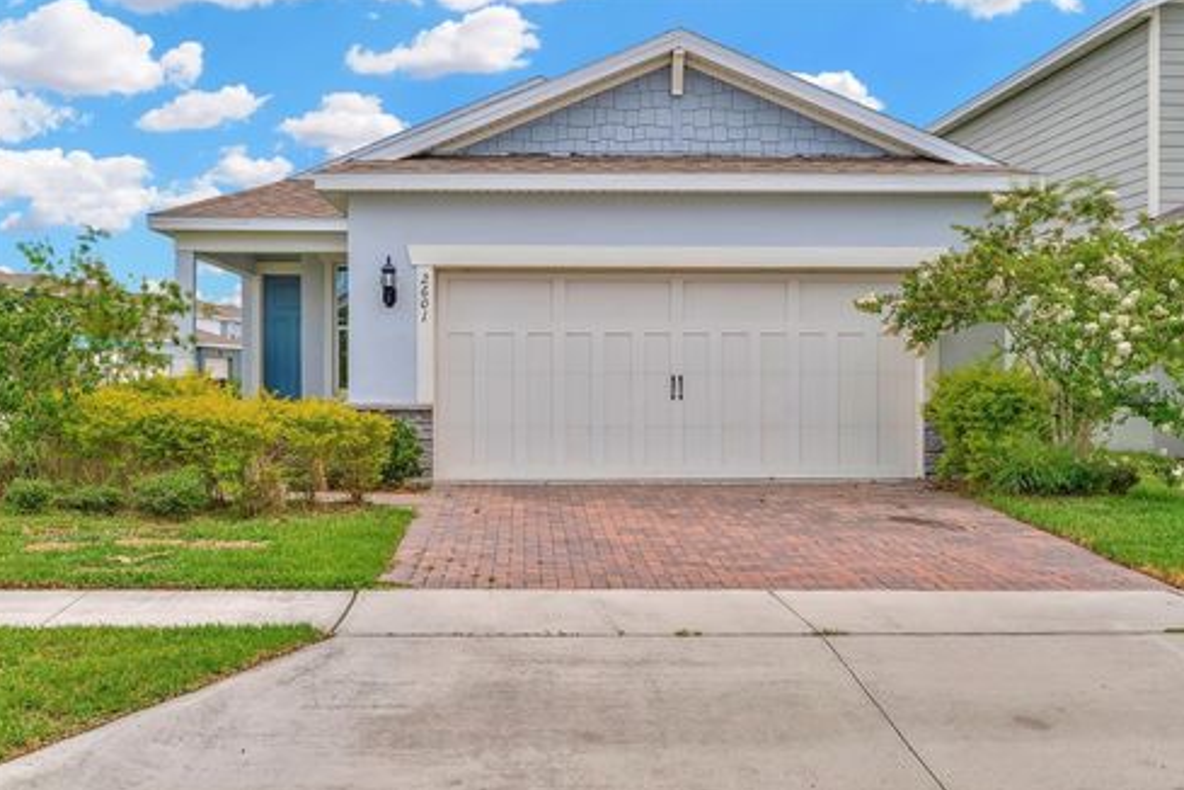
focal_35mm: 47
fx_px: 1546
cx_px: 591
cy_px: 396
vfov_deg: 28.6
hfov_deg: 41.9
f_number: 5.6
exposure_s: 1/640
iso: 100
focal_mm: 46
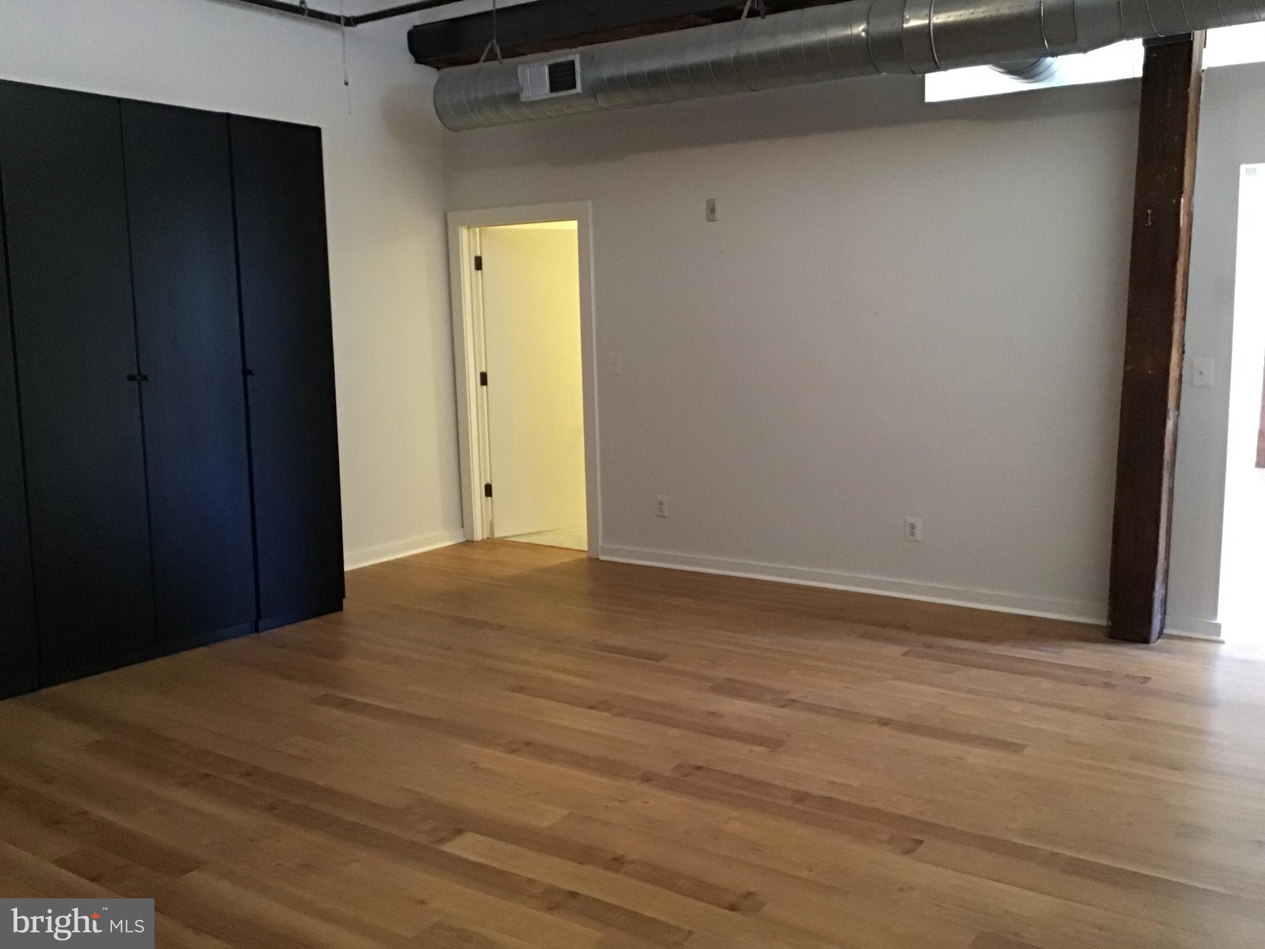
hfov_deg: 58.4
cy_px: 474
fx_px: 1133
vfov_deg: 45.4
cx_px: 632
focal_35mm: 31
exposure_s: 1/17
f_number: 2.4
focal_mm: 3.3
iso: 250
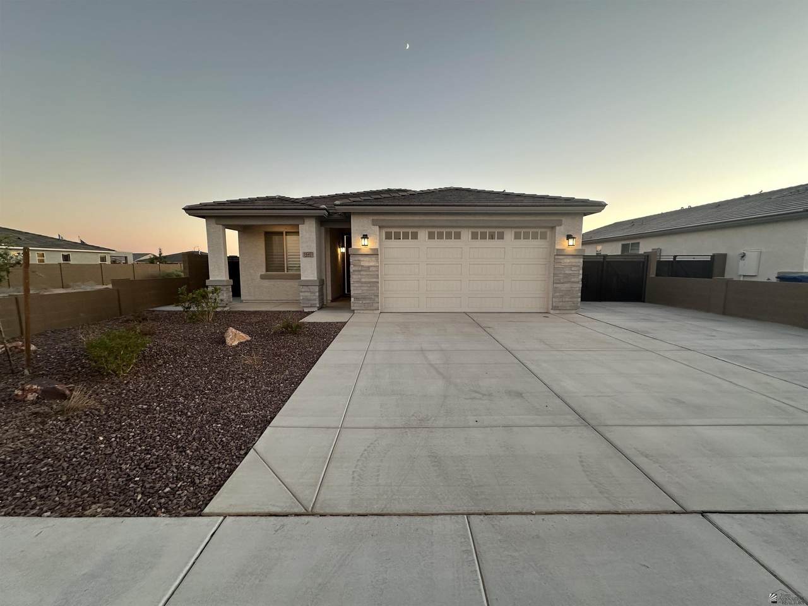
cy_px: 303
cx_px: 404
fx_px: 327
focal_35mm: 14
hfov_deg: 102.1
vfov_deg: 85.7
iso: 125
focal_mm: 2.22
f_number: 2.2
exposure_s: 1/99
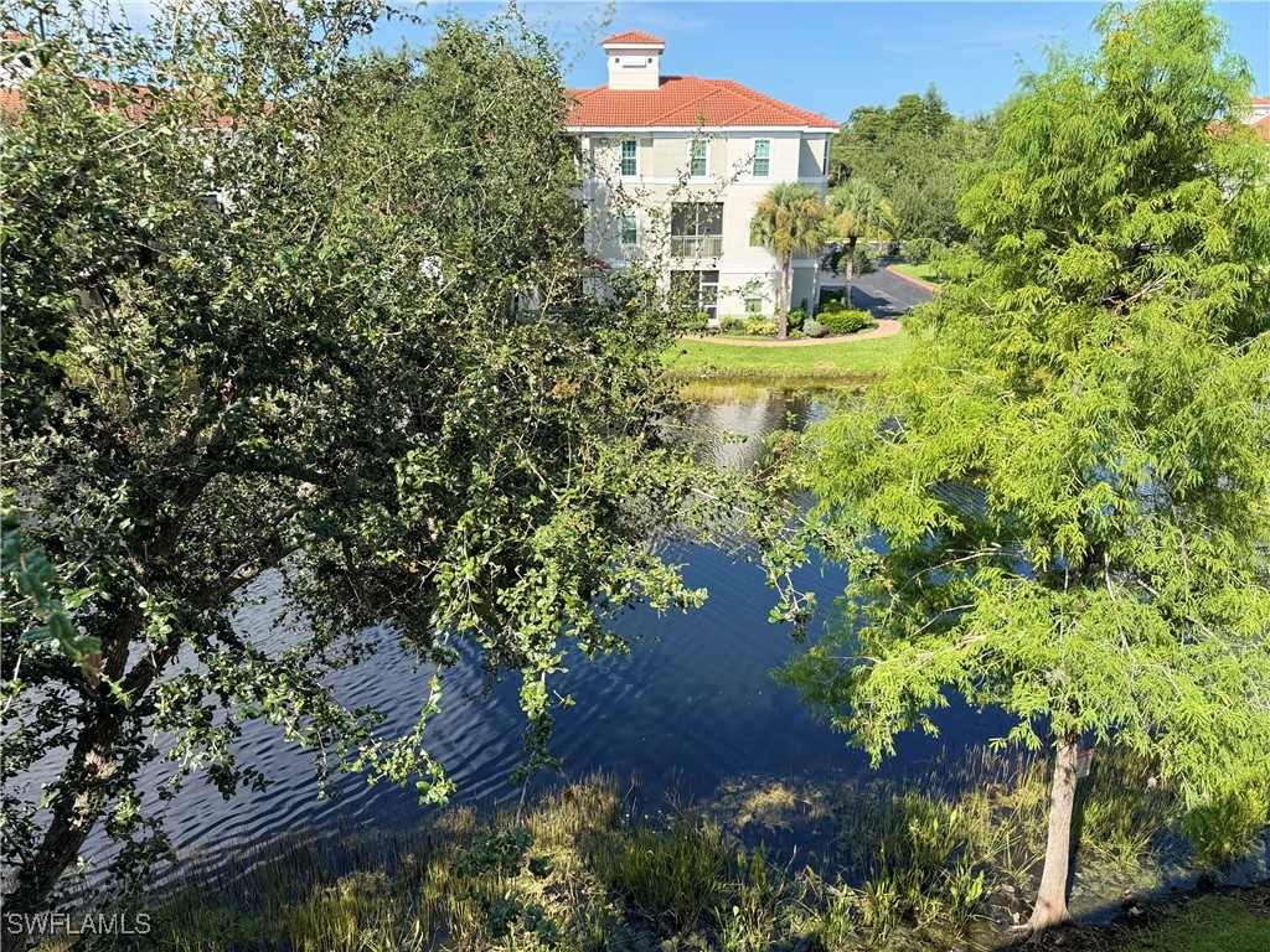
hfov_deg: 71.6
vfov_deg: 56.8
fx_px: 881
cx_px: 635
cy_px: 476
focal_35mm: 24
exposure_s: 1/1524
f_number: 1.78
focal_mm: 6.76
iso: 80
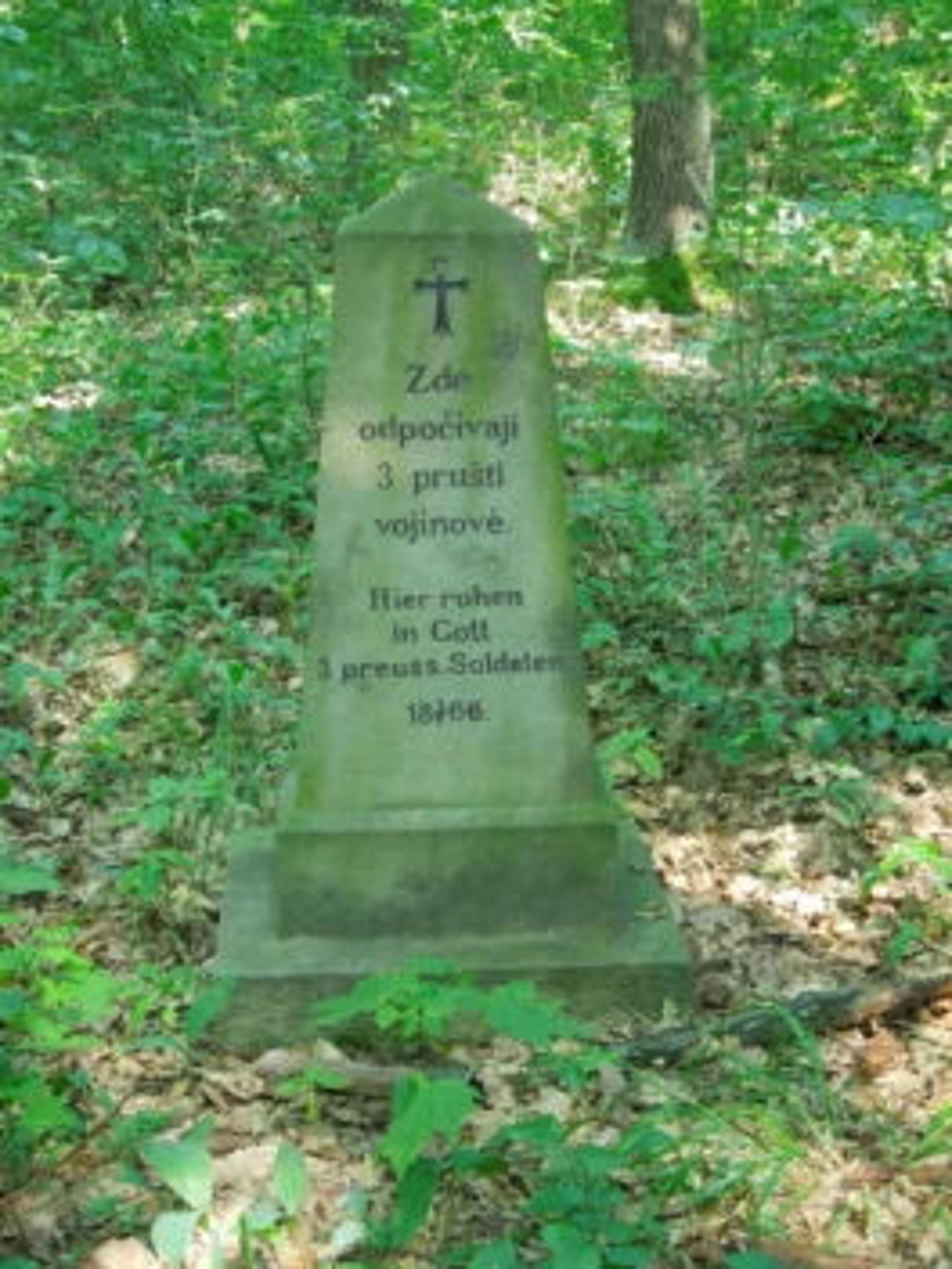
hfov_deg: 30.3
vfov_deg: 39.7
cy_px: 634
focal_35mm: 48
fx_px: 1760
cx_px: 476
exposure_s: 1/20
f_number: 4
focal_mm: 8.7
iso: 400
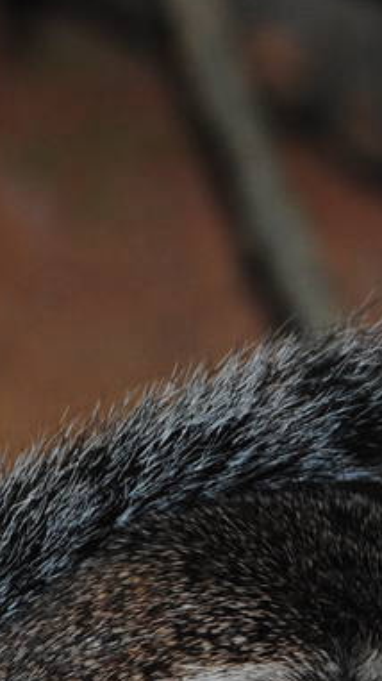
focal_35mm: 727
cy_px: 591
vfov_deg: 3.0
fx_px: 13106
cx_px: 357
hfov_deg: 1.7
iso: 200
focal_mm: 110
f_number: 4.8
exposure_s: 1/60
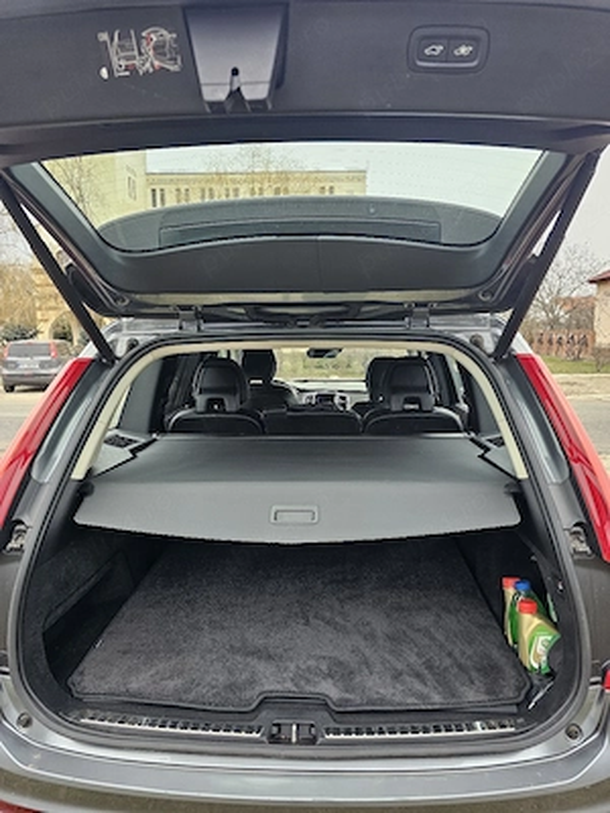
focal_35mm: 23
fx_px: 540
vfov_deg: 73.9
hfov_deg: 58.9
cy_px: 406
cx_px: 305
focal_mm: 6.3
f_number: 1.7
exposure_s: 1/101
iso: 100
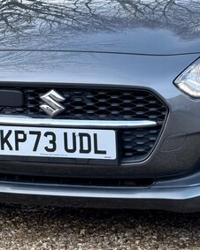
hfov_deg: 5.6
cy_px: 67
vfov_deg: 7.0
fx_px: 2044
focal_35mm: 276
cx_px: 219
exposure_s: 1/121
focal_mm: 16.89
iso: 250
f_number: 2.8
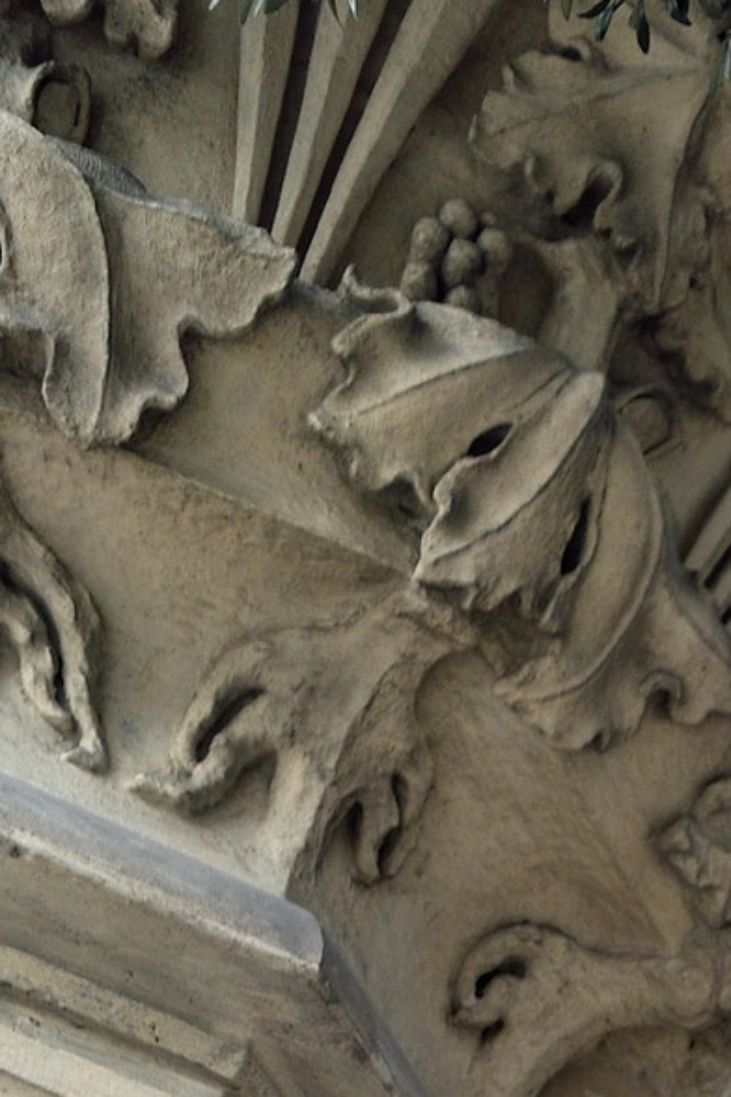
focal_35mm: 98
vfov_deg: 16.5
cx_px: 1227
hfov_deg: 12.9
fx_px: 2985
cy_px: 2102
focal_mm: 24
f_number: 3.5
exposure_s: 1/160
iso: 800
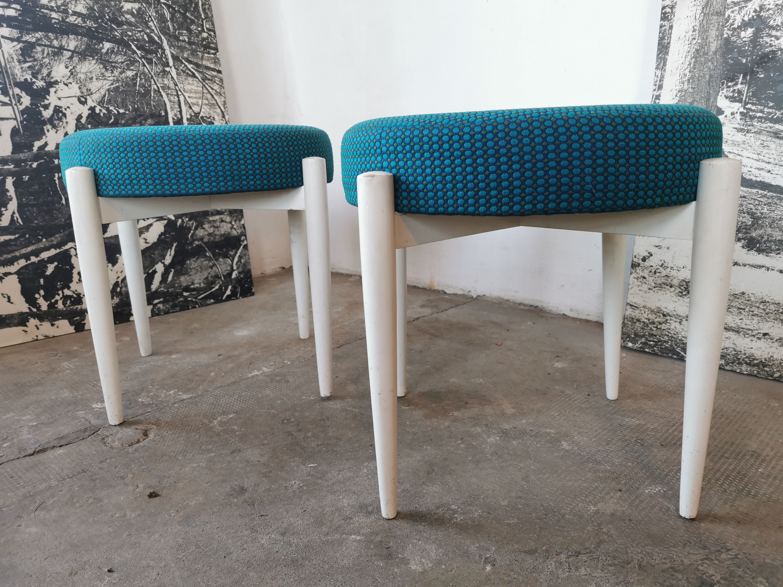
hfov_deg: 65.3
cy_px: 294
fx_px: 611
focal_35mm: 27
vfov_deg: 51.4
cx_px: 392
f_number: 1.6
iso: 125
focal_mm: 5.56
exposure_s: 1/60
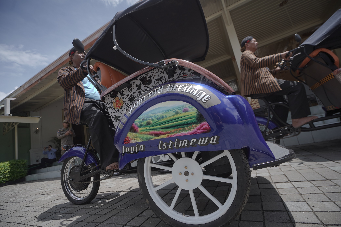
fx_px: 152
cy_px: 114
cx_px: 170
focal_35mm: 16
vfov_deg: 73.7
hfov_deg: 96.7
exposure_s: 1/500
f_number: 4.5
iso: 64
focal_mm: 16
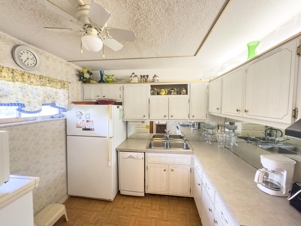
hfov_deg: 102.1
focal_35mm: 14
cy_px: 113
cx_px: 150
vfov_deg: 85.7
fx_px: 122
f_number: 2.2
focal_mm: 2.22
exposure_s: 1/60
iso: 200
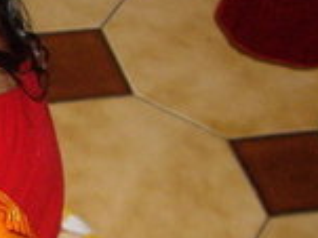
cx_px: -280
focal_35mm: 161
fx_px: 1478
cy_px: 36
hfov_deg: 11.3
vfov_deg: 9.2
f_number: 2.7
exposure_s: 1/40
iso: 200
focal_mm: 6.2
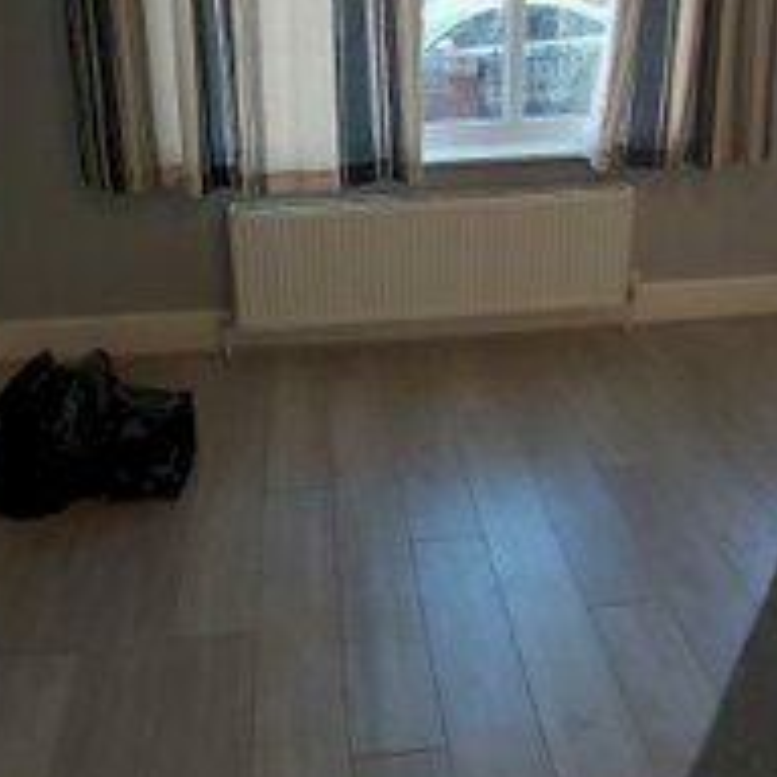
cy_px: 148
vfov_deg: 51.9
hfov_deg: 55.5
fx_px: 736
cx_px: 348
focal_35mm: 29
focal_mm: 1.42
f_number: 2.2
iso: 64
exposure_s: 1/50
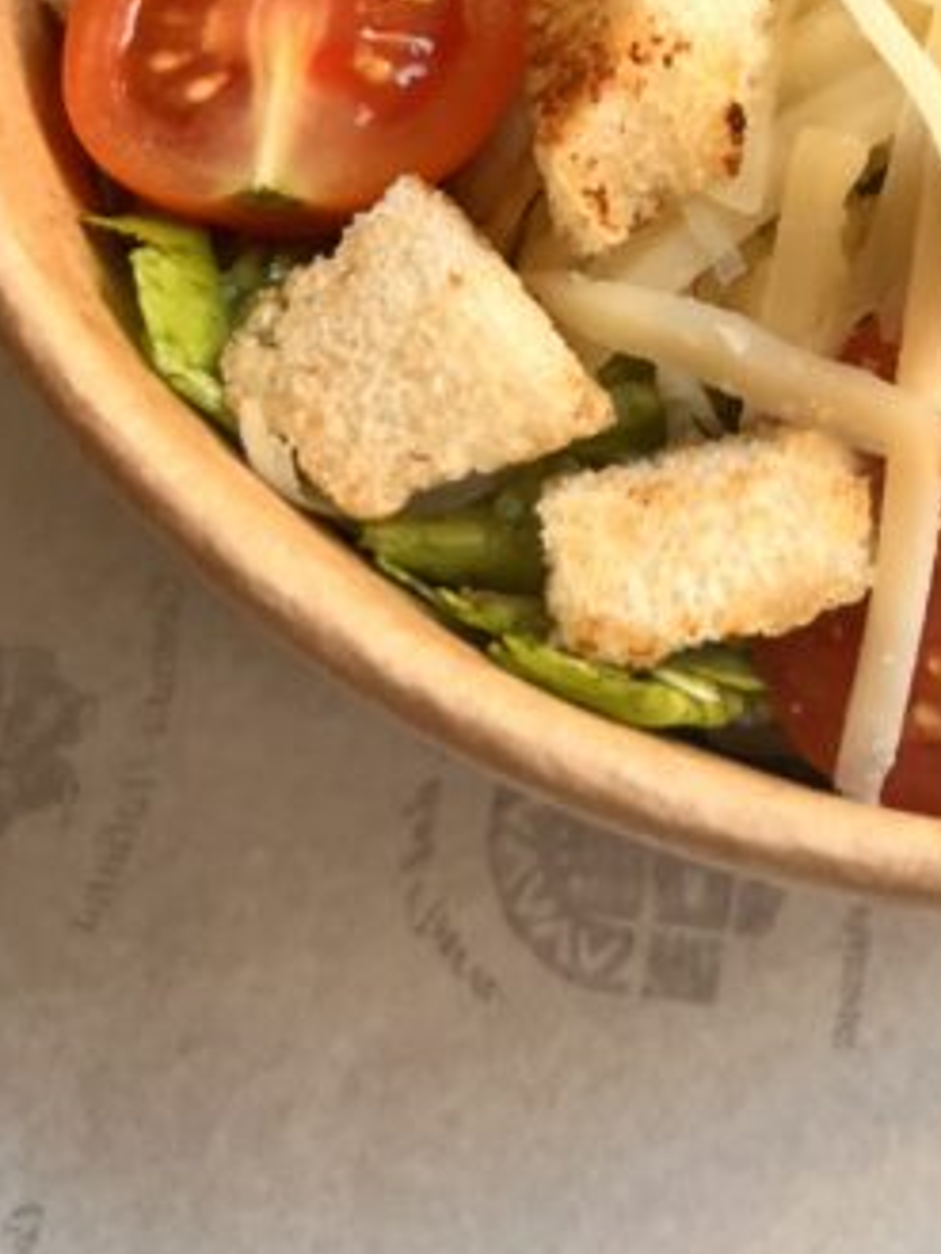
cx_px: 1055
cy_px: -354
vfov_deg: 21.8
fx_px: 2934
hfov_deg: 17.6
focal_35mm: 81
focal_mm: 5.7
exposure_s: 1/121
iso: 100
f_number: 1.5
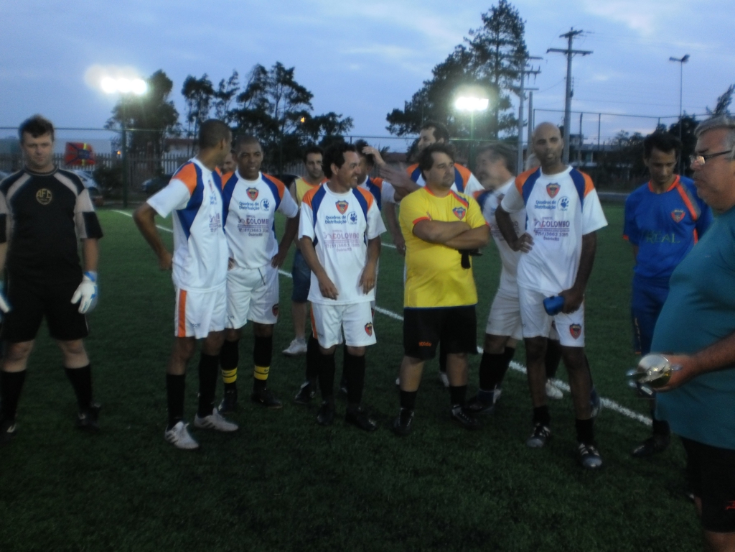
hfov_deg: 51.4
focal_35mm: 36
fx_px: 764
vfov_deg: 39.7
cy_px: 276
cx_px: 368
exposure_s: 1/30
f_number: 3.1
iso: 125
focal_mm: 6.3
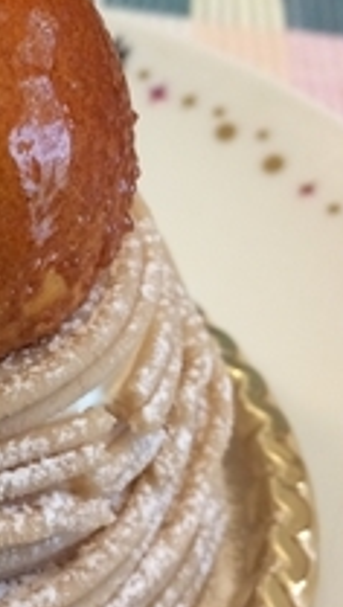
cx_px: -93
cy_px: 322
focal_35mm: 68
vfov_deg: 31.0
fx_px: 1096
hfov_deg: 16.8
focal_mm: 4.15
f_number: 2.2
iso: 160
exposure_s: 1/33
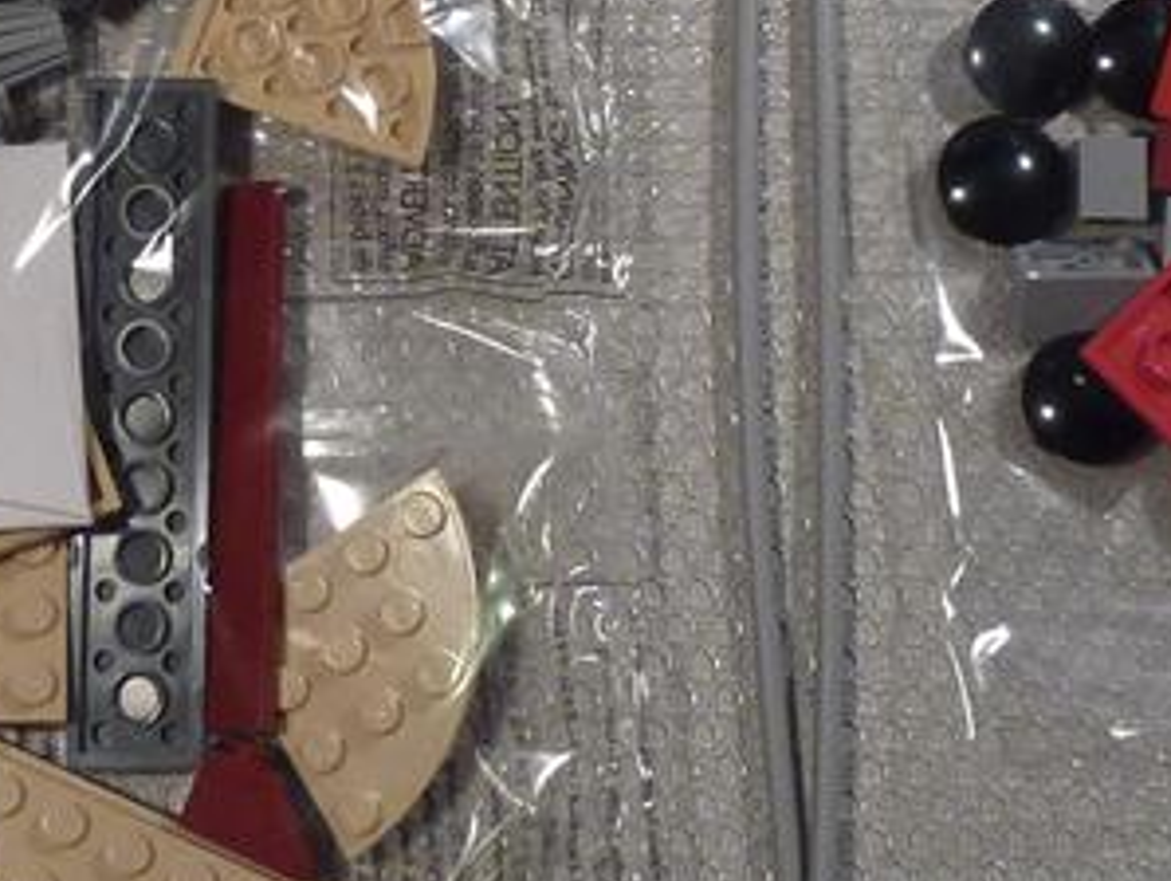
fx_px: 3487
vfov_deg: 14.2
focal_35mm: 103
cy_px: -16
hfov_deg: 19.0
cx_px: 318
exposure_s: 1/30
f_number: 3.4
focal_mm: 5
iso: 160
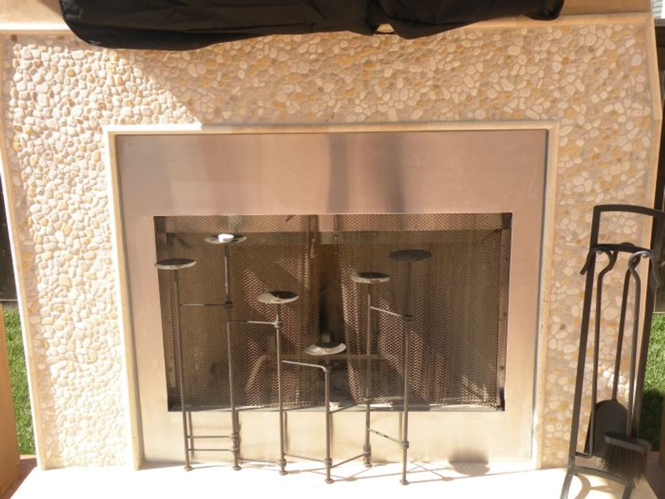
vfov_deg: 34.4
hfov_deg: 44.8
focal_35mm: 42
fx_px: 807
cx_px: 332
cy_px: 250
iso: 64
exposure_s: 1/156
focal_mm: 7.4
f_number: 5
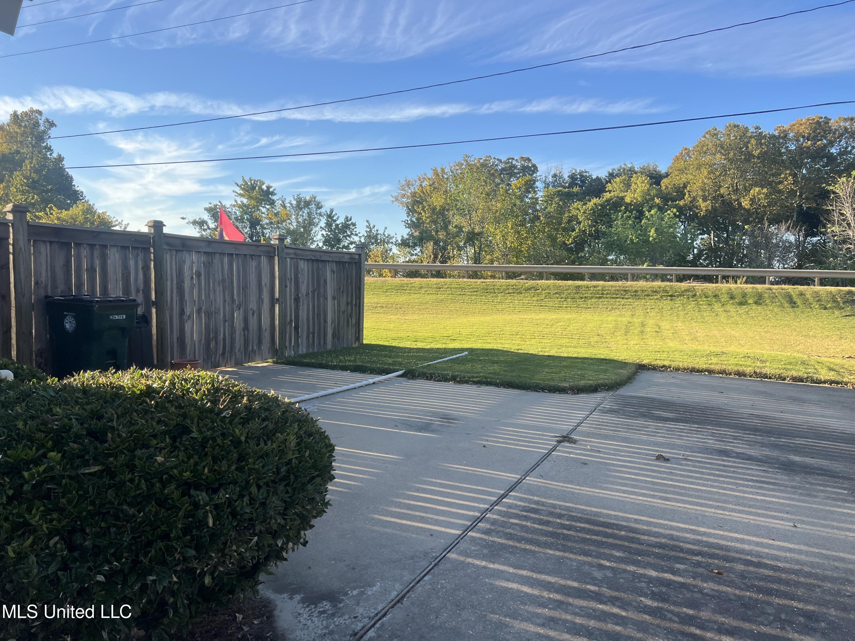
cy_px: 320
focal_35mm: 26
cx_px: 428
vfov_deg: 53.1
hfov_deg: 67.3
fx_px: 642
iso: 50
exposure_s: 1/1553
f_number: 1.5
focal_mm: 5.7
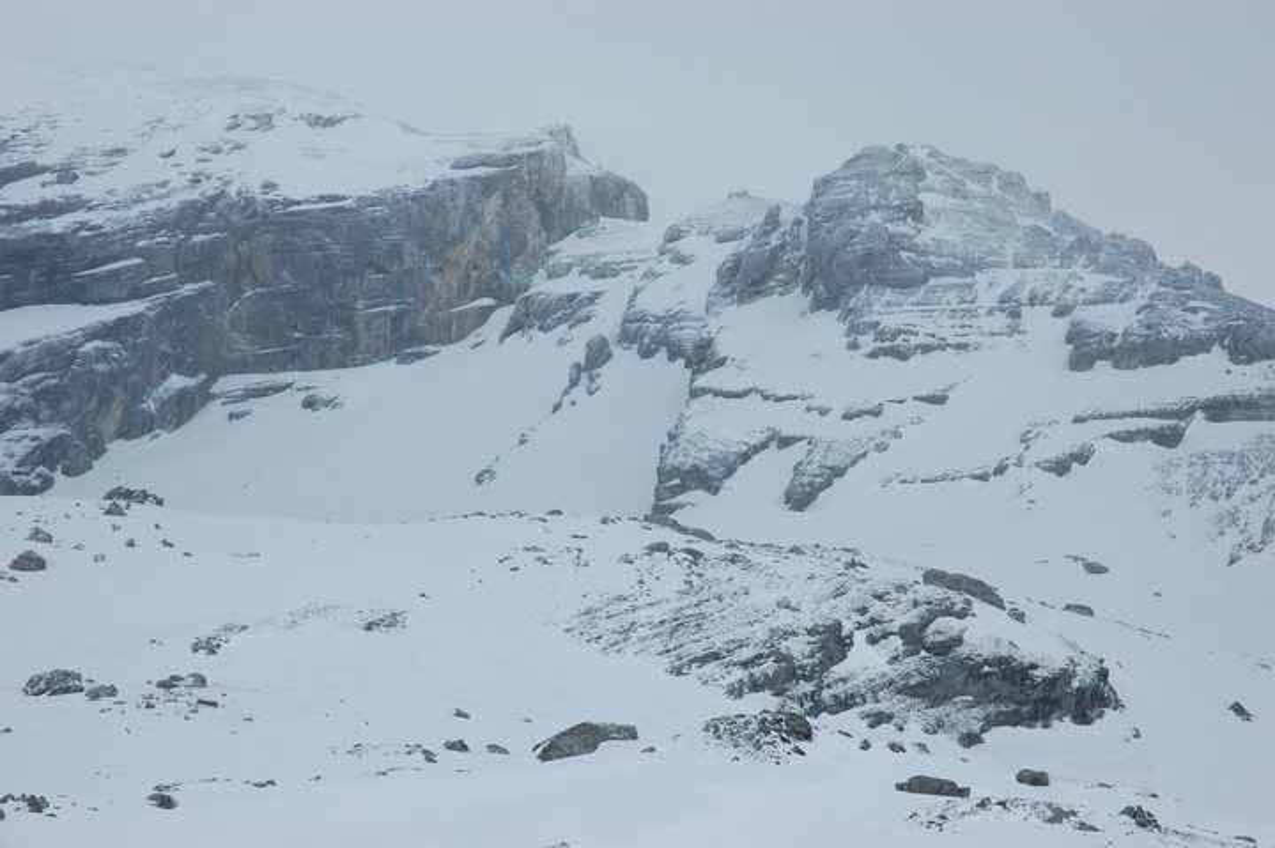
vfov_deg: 13.0
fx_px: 3716
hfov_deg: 19.5
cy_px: 424
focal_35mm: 105
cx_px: 638
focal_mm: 70
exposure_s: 1/400
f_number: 11
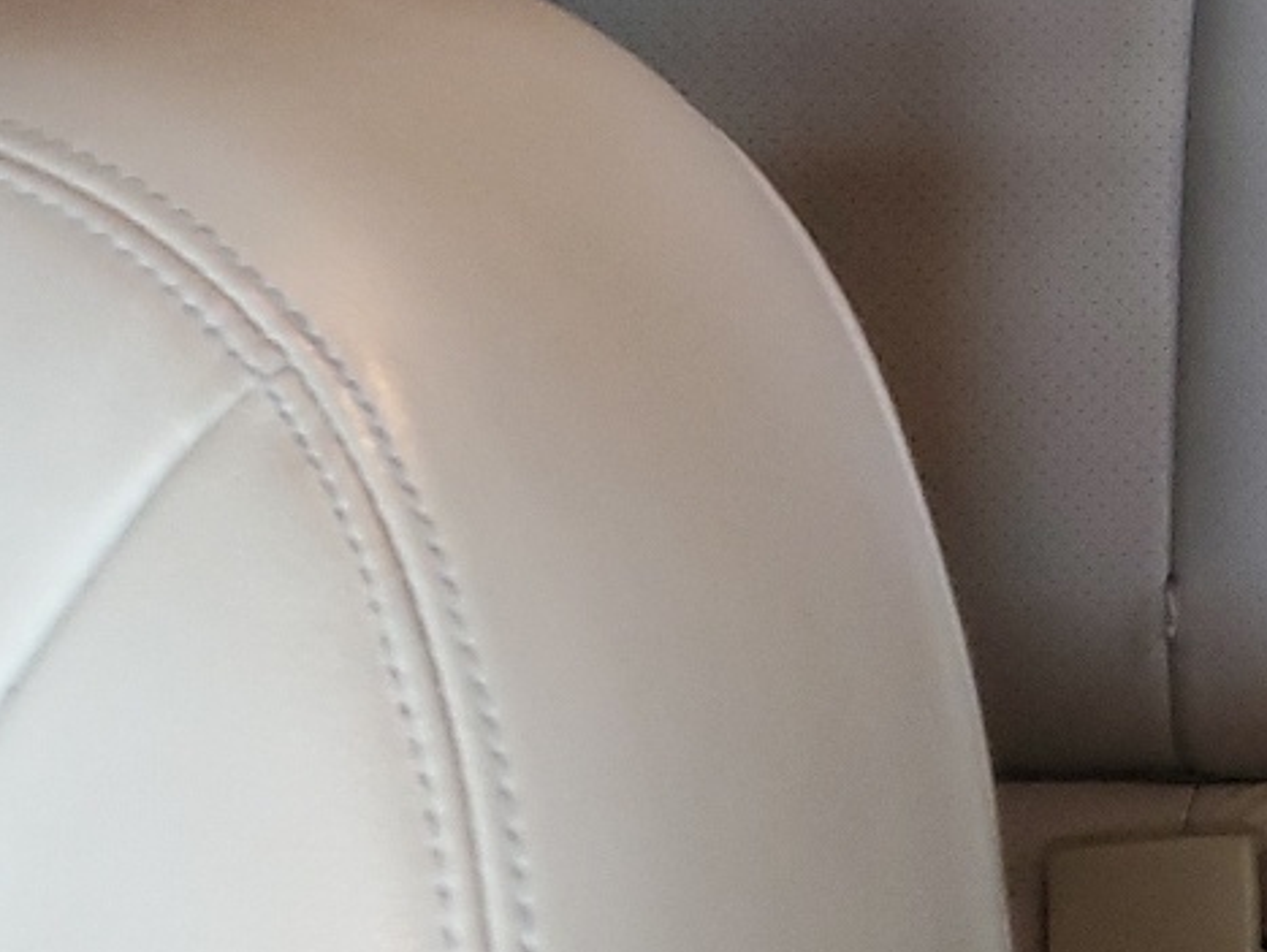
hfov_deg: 19.5
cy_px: -266
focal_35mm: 89
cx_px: 1834
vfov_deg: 15.8
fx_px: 3260
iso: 321
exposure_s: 1/30
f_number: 1.5
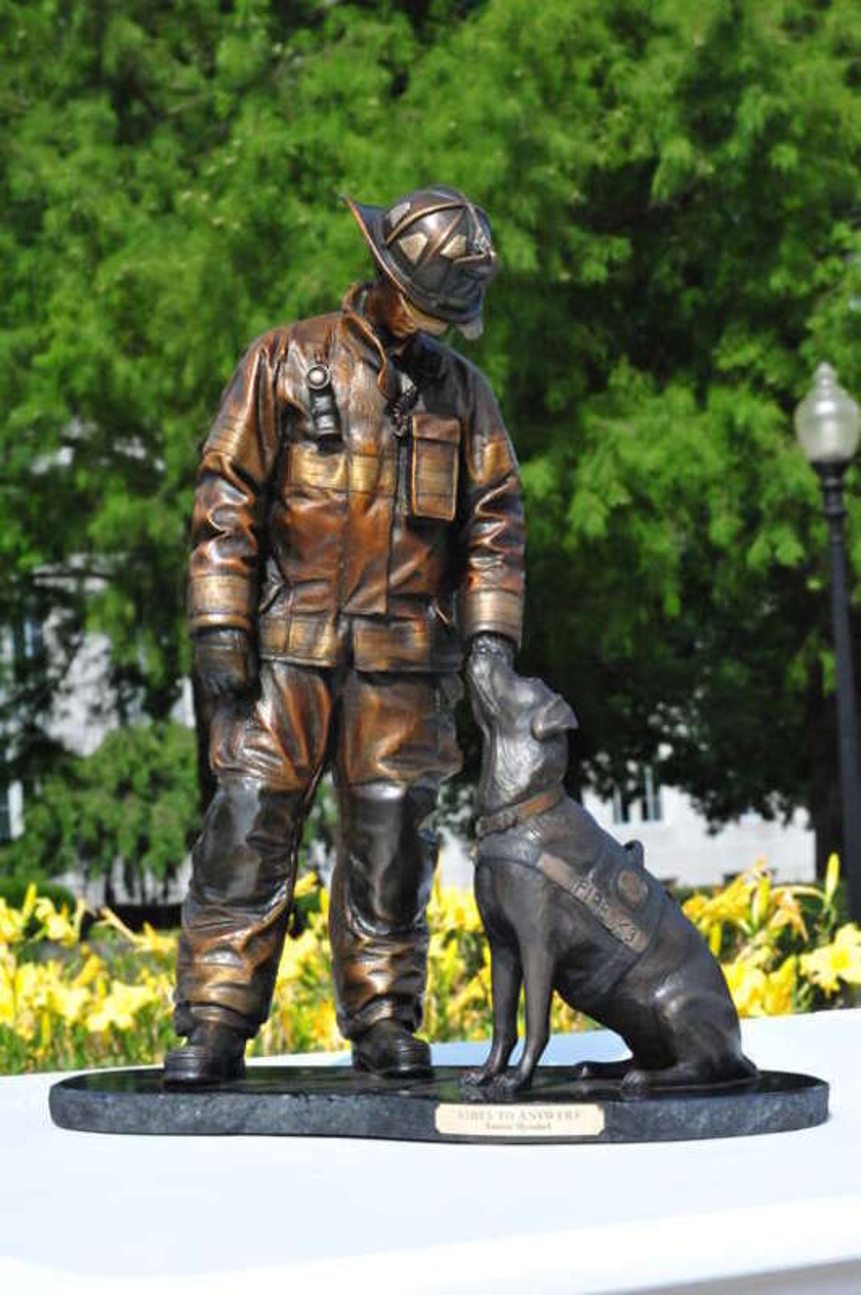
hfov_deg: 17.5
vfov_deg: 26.0
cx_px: 430
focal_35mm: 78
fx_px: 2803
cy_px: 648
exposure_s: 1/1250
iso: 6400
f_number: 20
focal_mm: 78
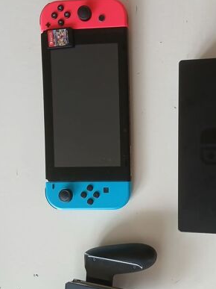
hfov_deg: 33.1
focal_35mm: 43
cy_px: 173
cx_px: 153
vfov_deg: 43.7
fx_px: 358
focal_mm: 3.98
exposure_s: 1/50
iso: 250
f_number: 1.8
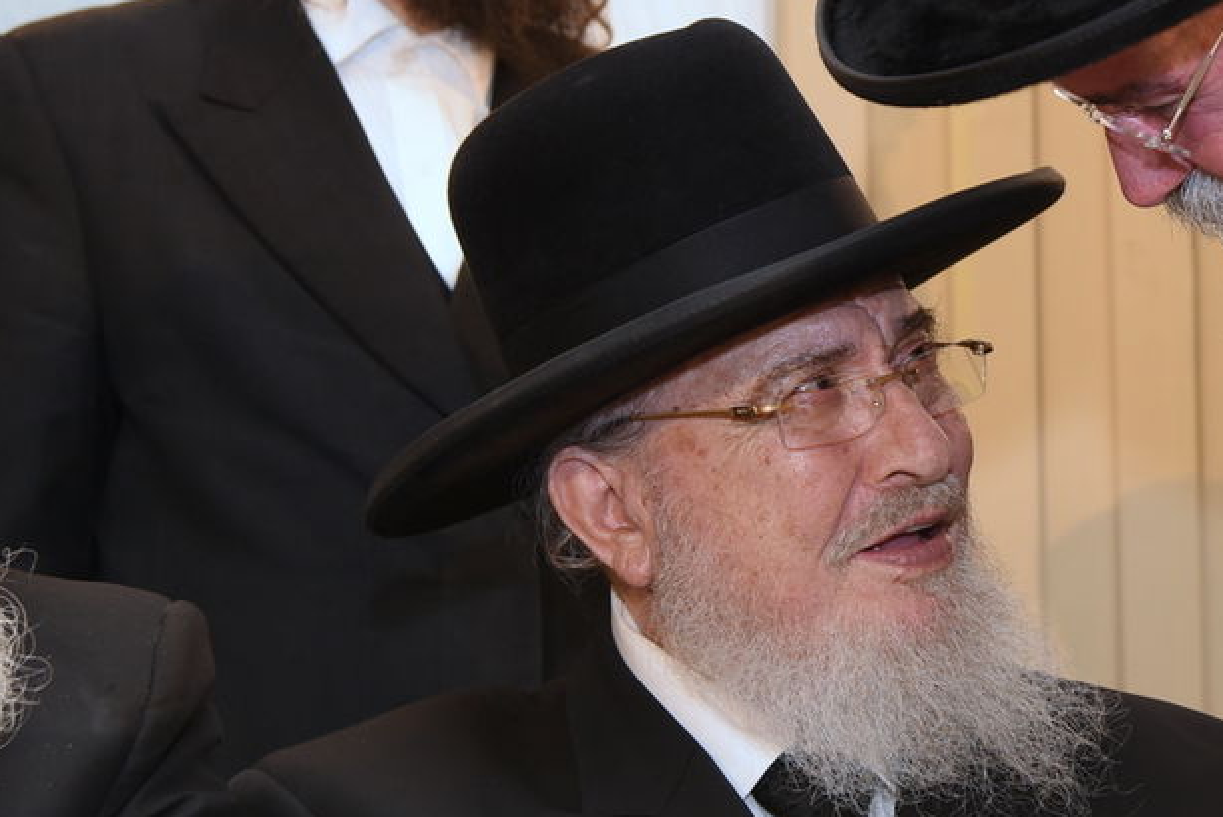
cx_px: 1100
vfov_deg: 12.0
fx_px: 3874
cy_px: 207
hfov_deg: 17.7
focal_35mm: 114
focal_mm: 50
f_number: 4.5
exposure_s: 1/125
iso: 640
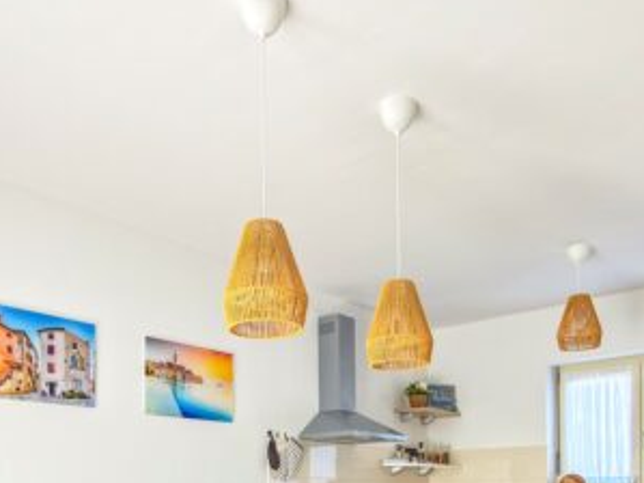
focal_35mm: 36
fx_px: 669
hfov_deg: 51.4
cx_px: 306
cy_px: 494
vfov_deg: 35.5
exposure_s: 1/60
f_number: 2.2
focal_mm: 2.22
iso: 50
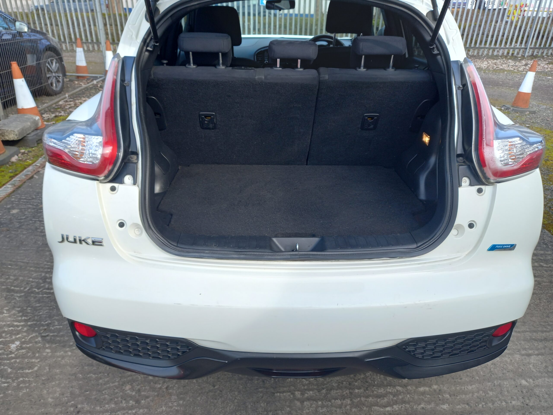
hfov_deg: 69.4
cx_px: 276
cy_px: 208
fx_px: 399
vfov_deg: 54.9
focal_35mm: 25
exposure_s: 1/121
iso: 25
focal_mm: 4.6
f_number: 2
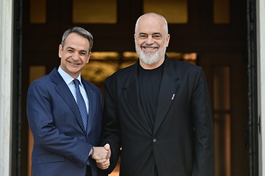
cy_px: 89
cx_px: 133
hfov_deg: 12.9
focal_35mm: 159
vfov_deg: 8.6
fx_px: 1170
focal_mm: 155
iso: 200
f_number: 2.8
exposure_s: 1/400
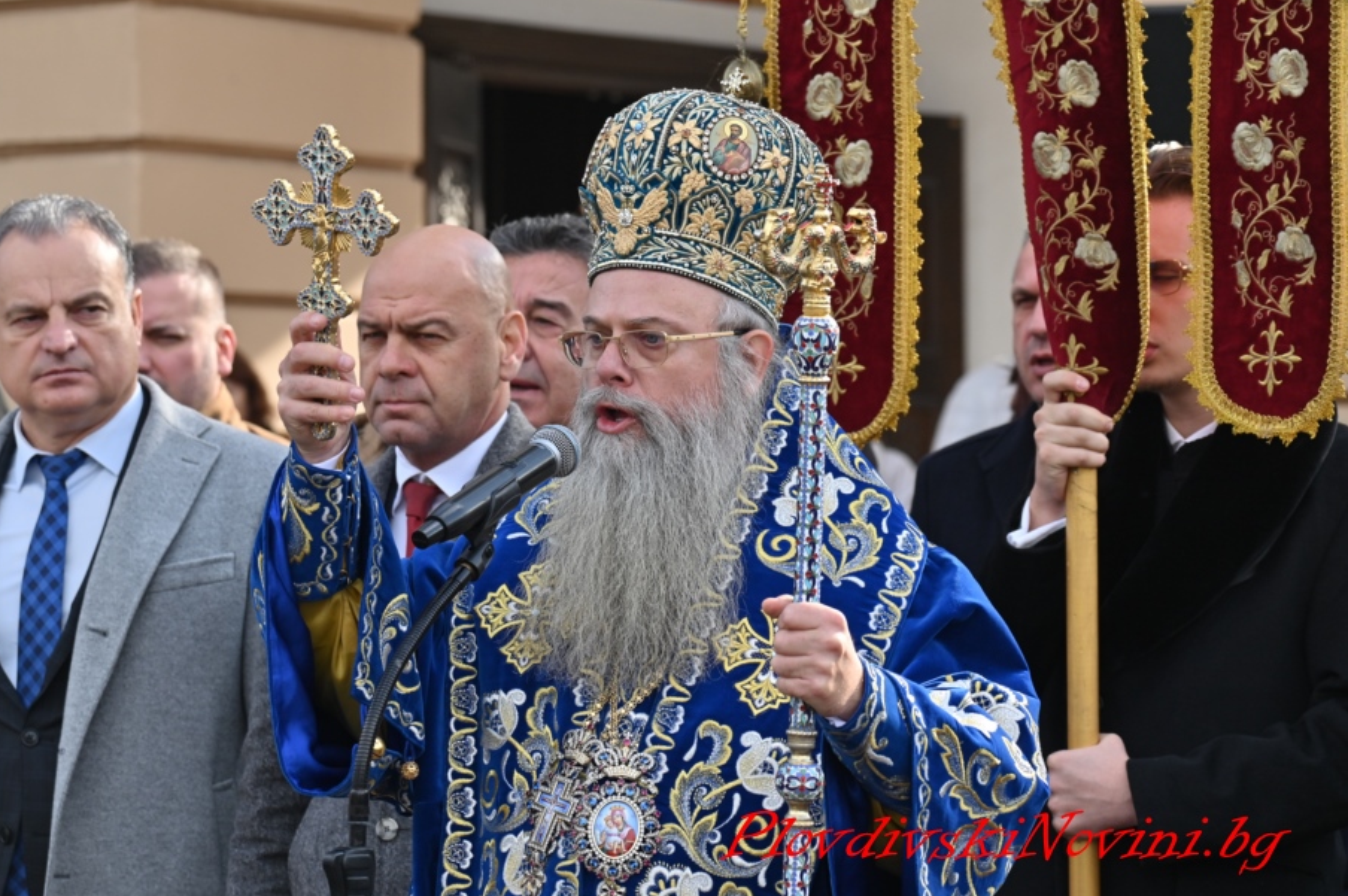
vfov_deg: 8.1
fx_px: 6360
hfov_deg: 12.1
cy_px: 455
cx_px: 623
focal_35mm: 170
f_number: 8
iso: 400
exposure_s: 1/500
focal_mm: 150
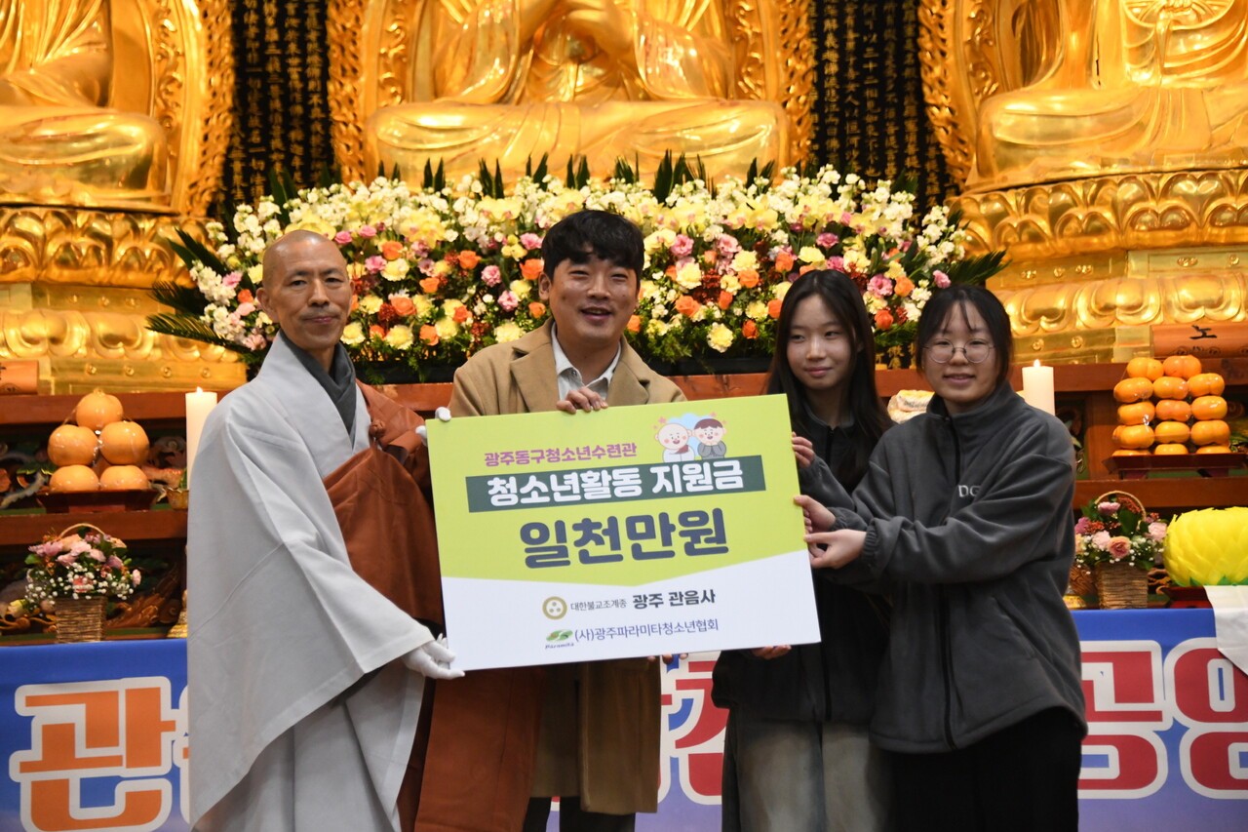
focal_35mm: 116
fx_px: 4021
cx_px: 624
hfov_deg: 17.6
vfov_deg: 11.8
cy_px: 416
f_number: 5.6
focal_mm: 116
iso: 5000
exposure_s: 1/125
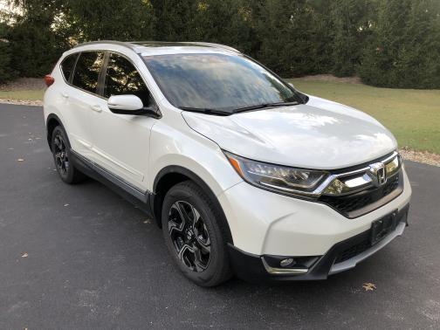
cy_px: 165
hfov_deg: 63.4
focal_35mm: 28
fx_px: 356
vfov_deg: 49.7
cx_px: 220
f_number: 1.8
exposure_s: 1/120
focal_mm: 3.99
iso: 32
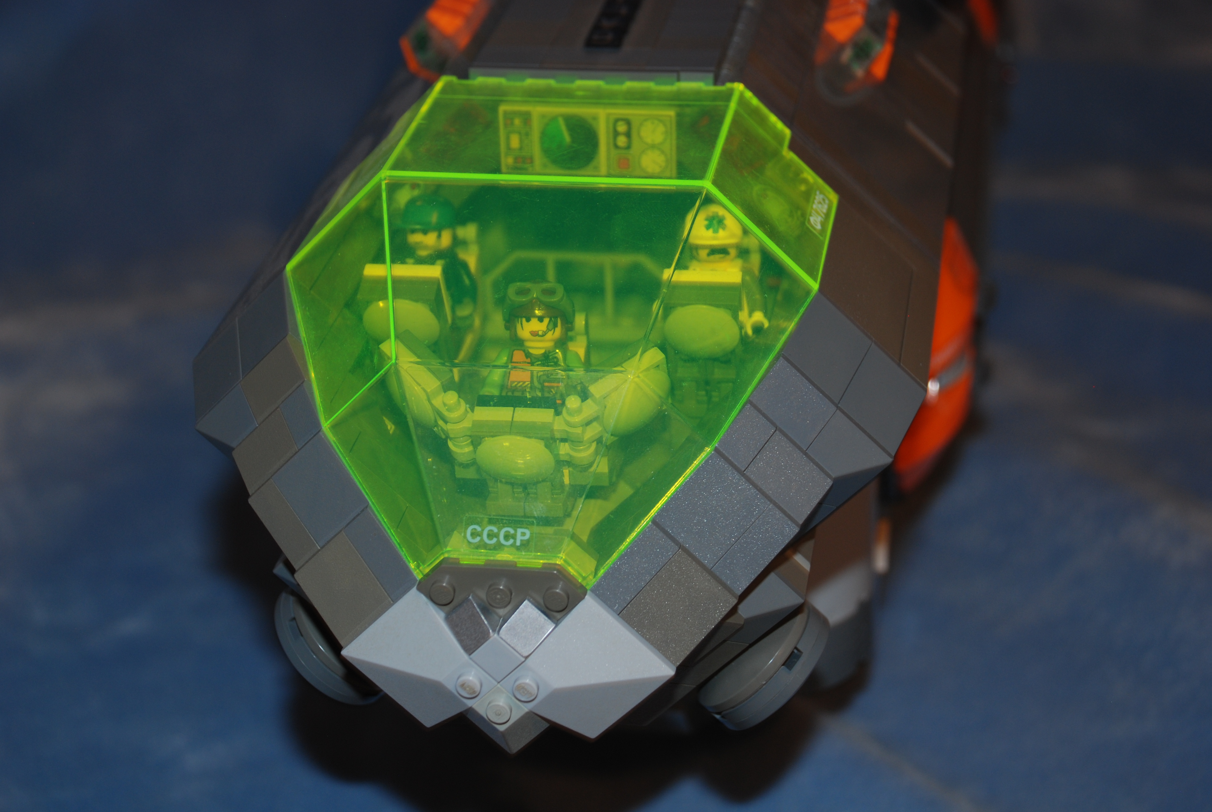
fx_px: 2427
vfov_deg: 19.0
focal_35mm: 72
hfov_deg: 28.0
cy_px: 406
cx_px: 606
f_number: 4.8
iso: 200
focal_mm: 48
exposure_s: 1/3
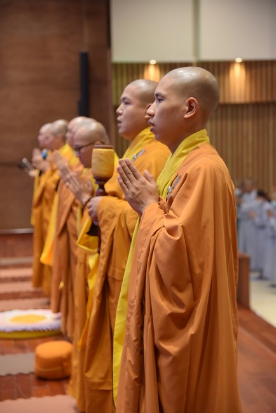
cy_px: 206
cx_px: 138
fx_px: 862
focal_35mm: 75
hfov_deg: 18.2
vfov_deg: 27.0
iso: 1000
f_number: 4
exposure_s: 1/100
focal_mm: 75
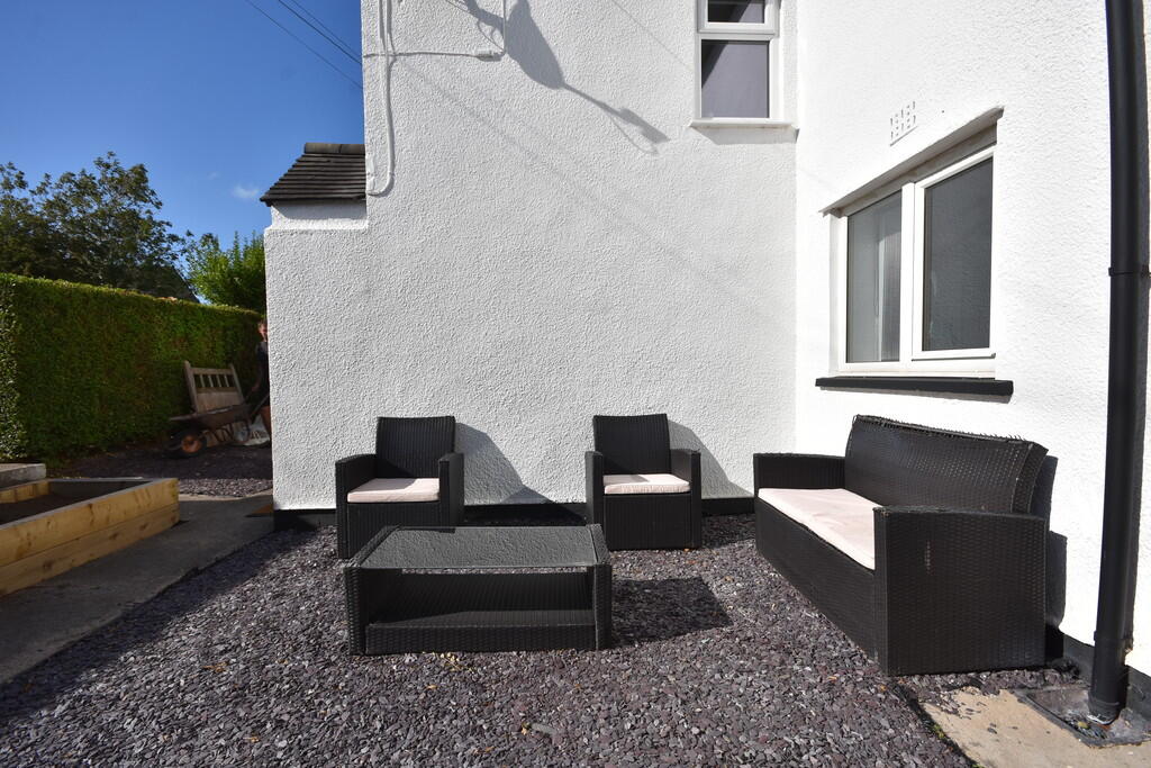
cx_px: 576
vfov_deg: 77.3
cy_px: 384
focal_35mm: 15
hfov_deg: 100.4
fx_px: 480
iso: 125
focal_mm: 10
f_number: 8
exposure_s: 1/500
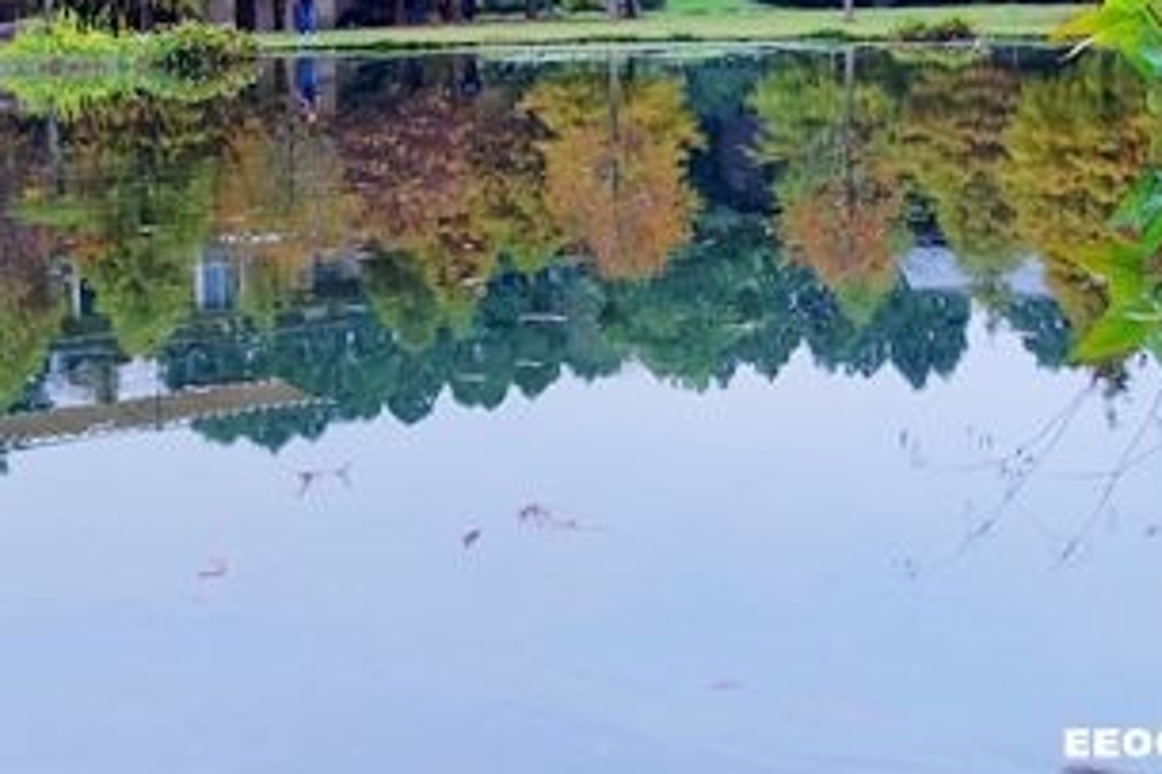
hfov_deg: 31.2
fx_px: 2065
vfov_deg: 20.7
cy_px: 55
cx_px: 381
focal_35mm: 64
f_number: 2.5
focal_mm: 11
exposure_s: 1/30
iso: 125
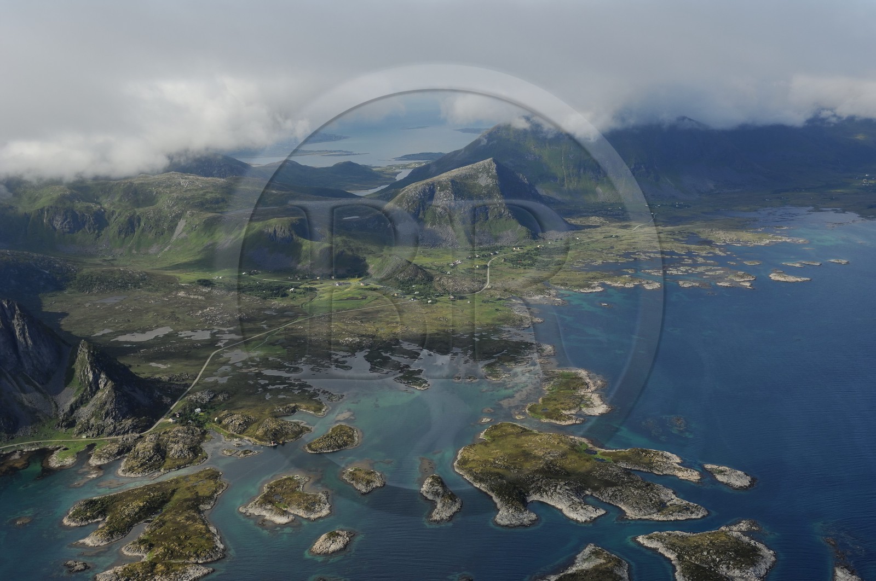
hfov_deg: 41.2
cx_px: 438
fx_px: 1166
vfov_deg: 28.0
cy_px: 290
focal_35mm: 48
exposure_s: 1/1600
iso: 100
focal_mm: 32
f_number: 3.5
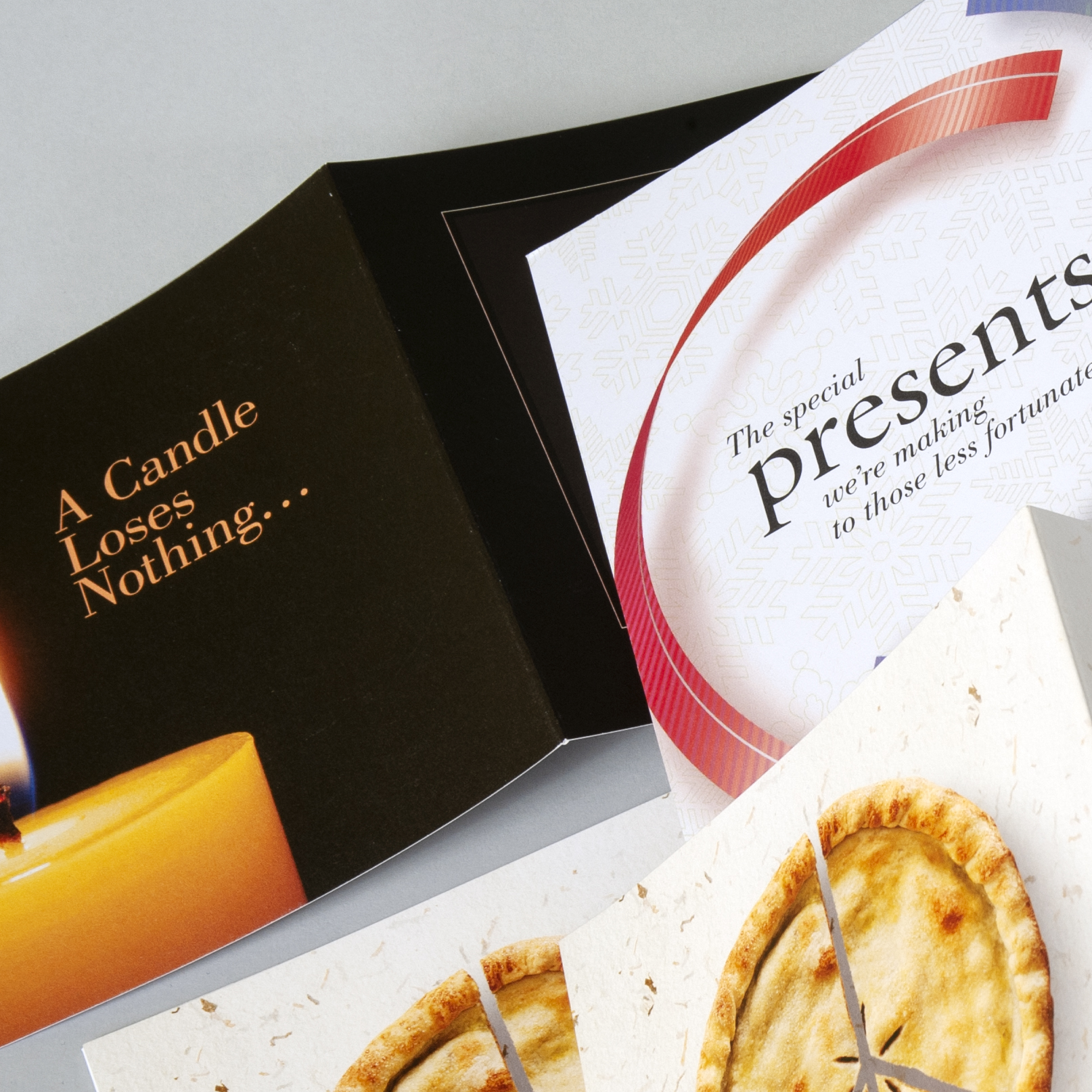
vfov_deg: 15.5
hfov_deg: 15.3
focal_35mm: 112
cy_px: 664
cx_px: 1115
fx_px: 3997
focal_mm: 50
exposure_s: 1/180
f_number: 16
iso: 200
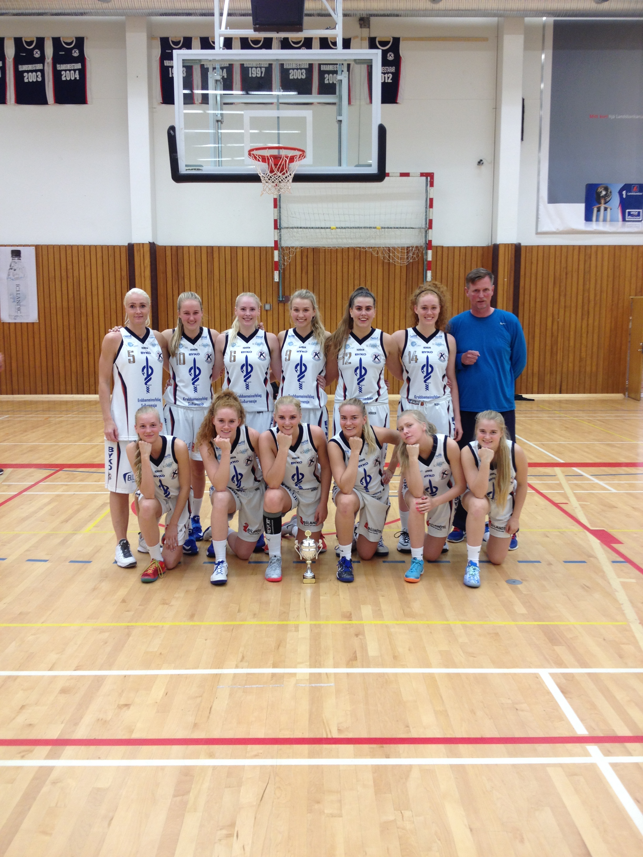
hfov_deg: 40.7
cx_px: 322
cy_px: 428
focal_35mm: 35
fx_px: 867
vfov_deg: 52.6
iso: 50
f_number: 2.4
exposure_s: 1/24
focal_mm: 4.28
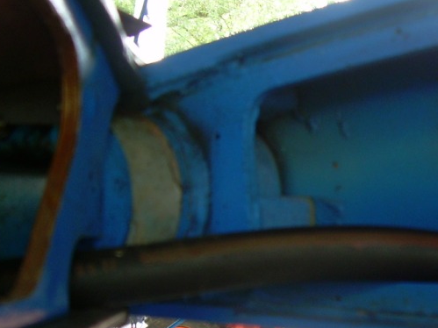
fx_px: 987
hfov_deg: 24.5
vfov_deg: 18.8
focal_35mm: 78
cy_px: 224
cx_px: 366
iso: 50
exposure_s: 1/32.7
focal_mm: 6.3
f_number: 2.8
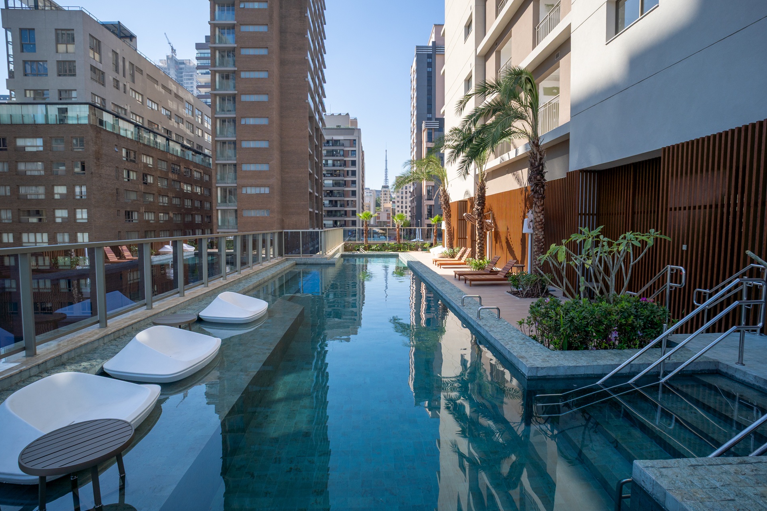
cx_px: 385
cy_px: 252
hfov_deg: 91.5
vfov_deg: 68.8
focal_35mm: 18
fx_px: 373
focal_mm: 11
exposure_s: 1/160
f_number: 8
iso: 100
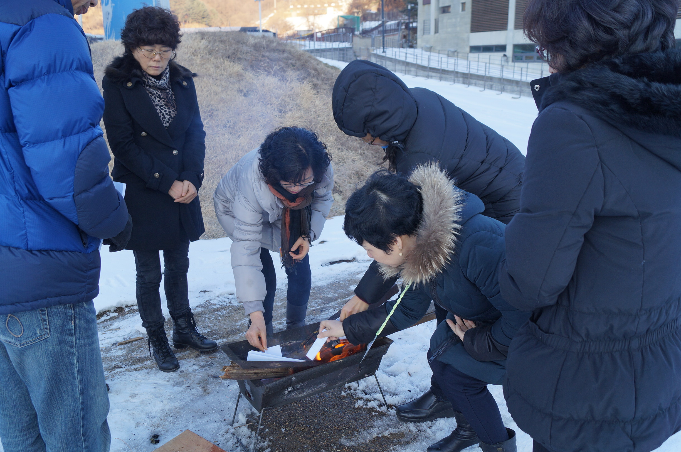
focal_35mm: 30
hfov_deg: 62.0
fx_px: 567
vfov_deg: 43.5
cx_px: 340
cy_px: 226
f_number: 5
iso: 100
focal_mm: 20
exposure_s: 1/100
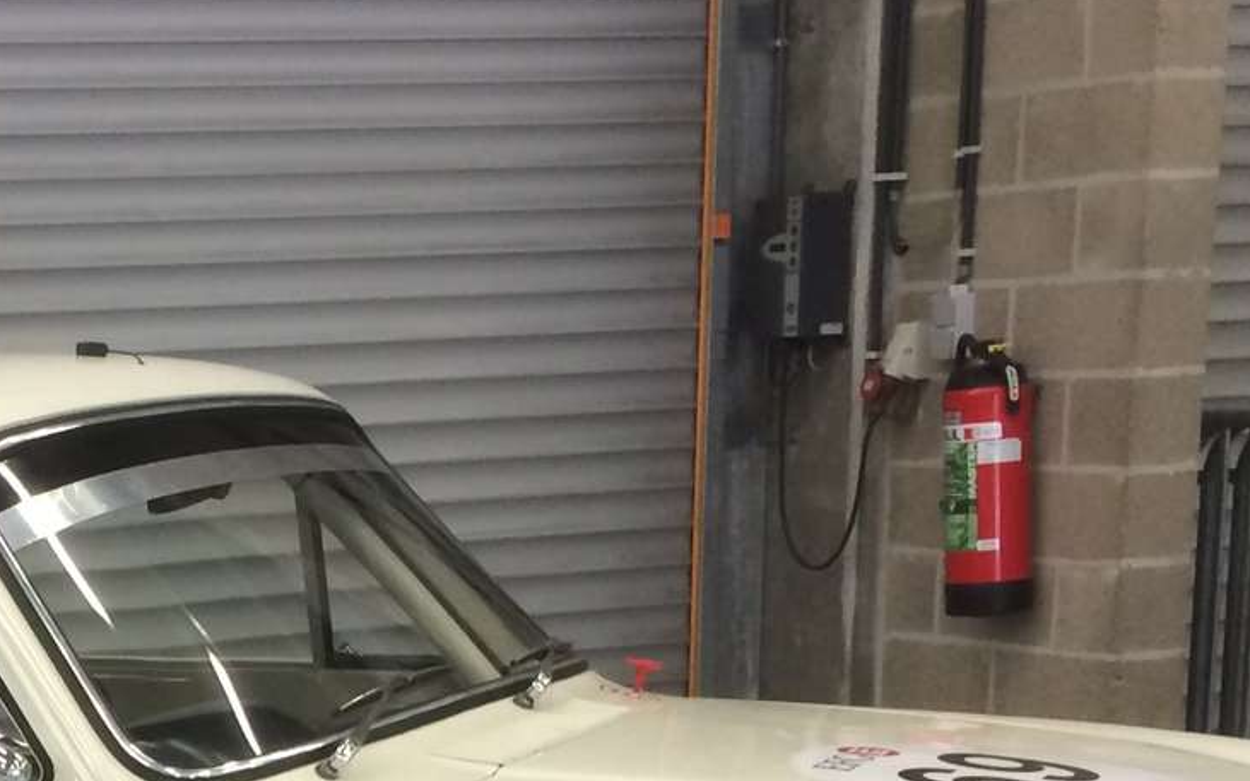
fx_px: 2964
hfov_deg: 22.8
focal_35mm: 87
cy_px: 1135
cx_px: -7
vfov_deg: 14.2
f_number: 2.2
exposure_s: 1/30
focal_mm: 4.12
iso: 40
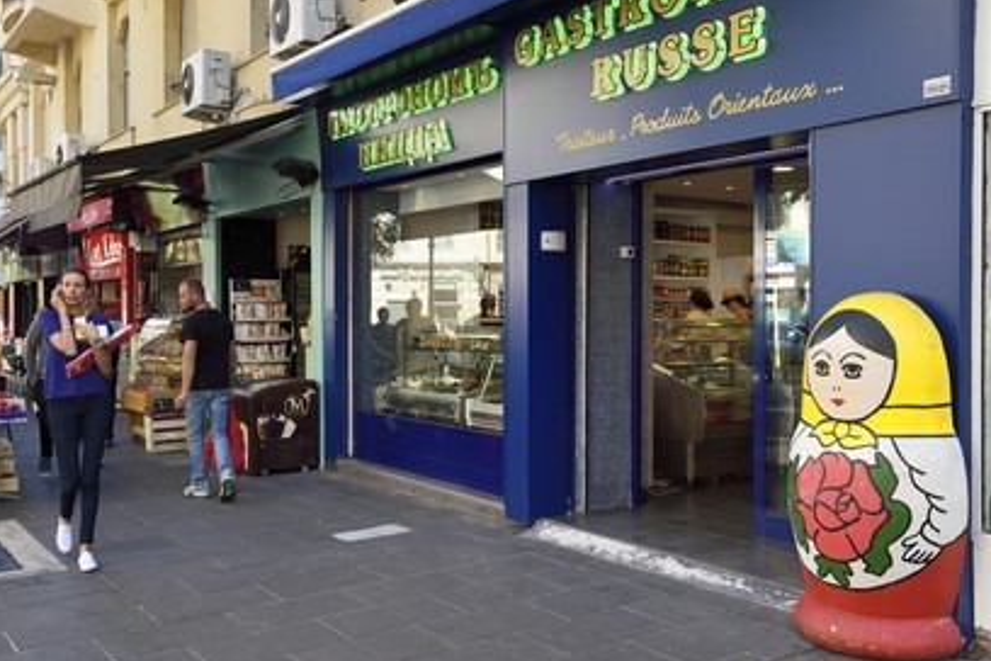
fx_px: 963
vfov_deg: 37.9
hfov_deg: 54.4
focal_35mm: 35
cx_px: 498
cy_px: 330
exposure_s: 1/160
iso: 800
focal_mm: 34
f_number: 8
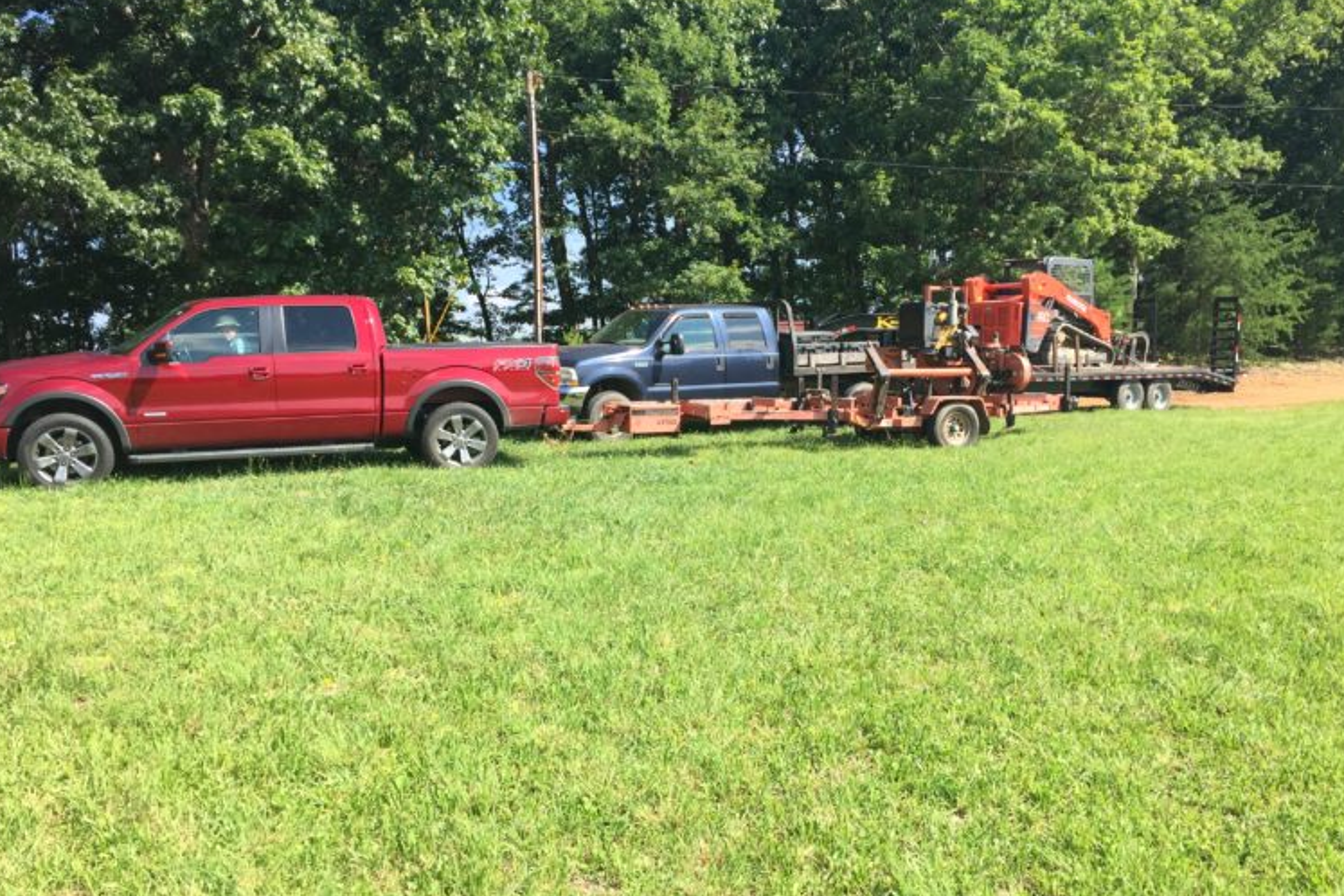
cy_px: 468
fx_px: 1157
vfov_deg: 42.3
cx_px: 669
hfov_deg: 60.3
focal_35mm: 31
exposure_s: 1/746
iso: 32
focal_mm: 4.15
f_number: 2.2
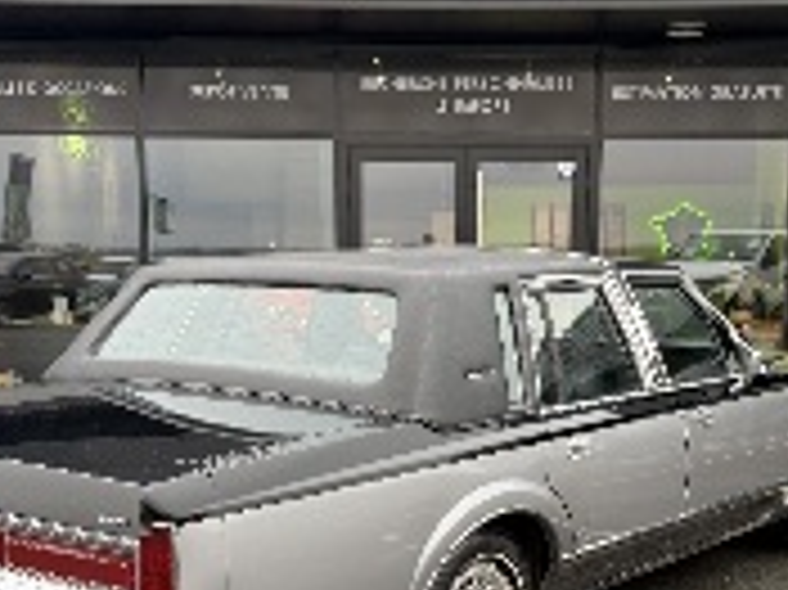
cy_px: 396
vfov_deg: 25.5
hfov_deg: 33.8
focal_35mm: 57
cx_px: 441
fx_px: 1297
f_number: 1.78
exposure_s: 1/93
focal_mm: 6.76
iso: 200
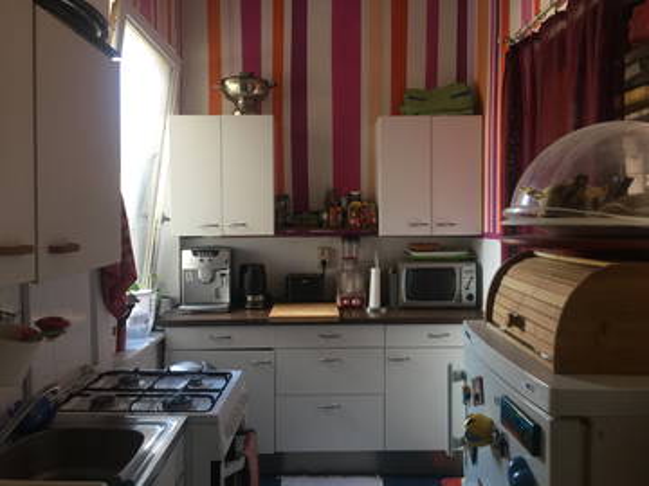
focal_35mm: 29
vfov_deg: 48.2
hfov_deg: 61.7
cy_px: 243
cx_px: 324
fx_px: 544
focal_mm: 4.15
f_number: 2.2
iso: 64
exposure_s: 1/33
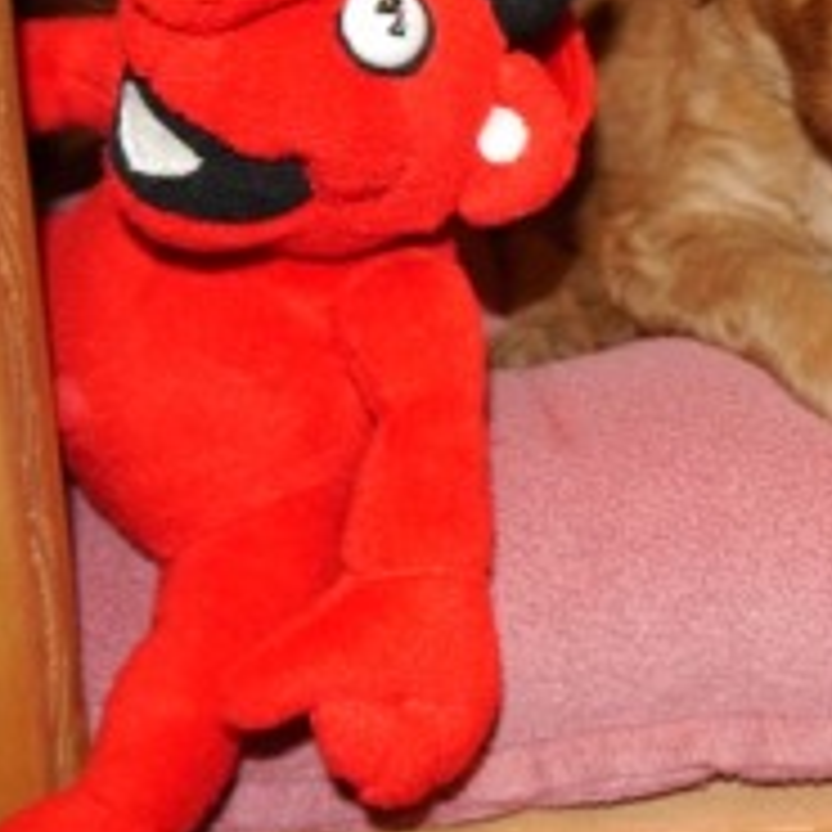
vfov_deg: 28.3
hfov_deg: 27.1
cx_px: 814
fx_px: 1632
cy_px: 234
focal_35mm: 60
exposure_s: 1/30
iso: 640
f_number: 3.5
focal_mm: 14
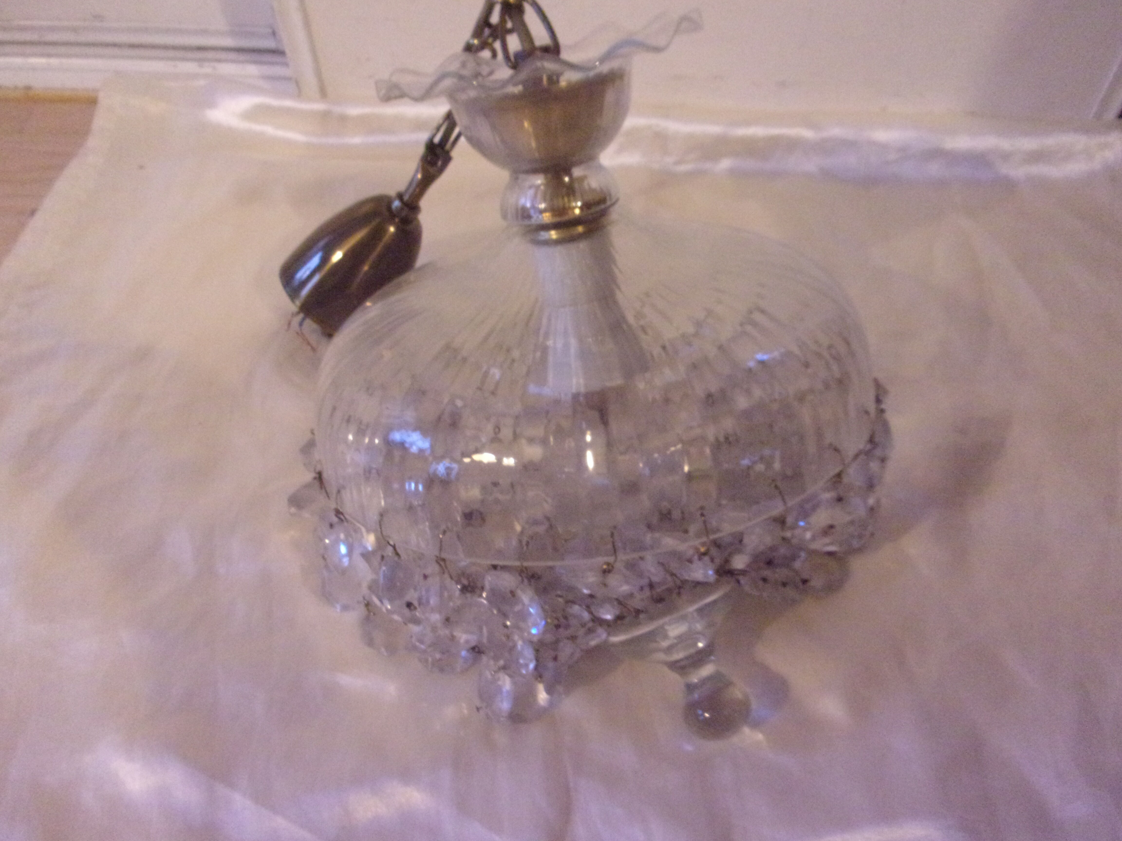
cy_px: 420
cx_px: 561
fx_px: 908
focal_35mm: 28
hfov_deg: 63.4
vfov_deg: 49.7
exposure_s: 1/8
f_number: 3.9
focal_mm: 5.1
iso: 800
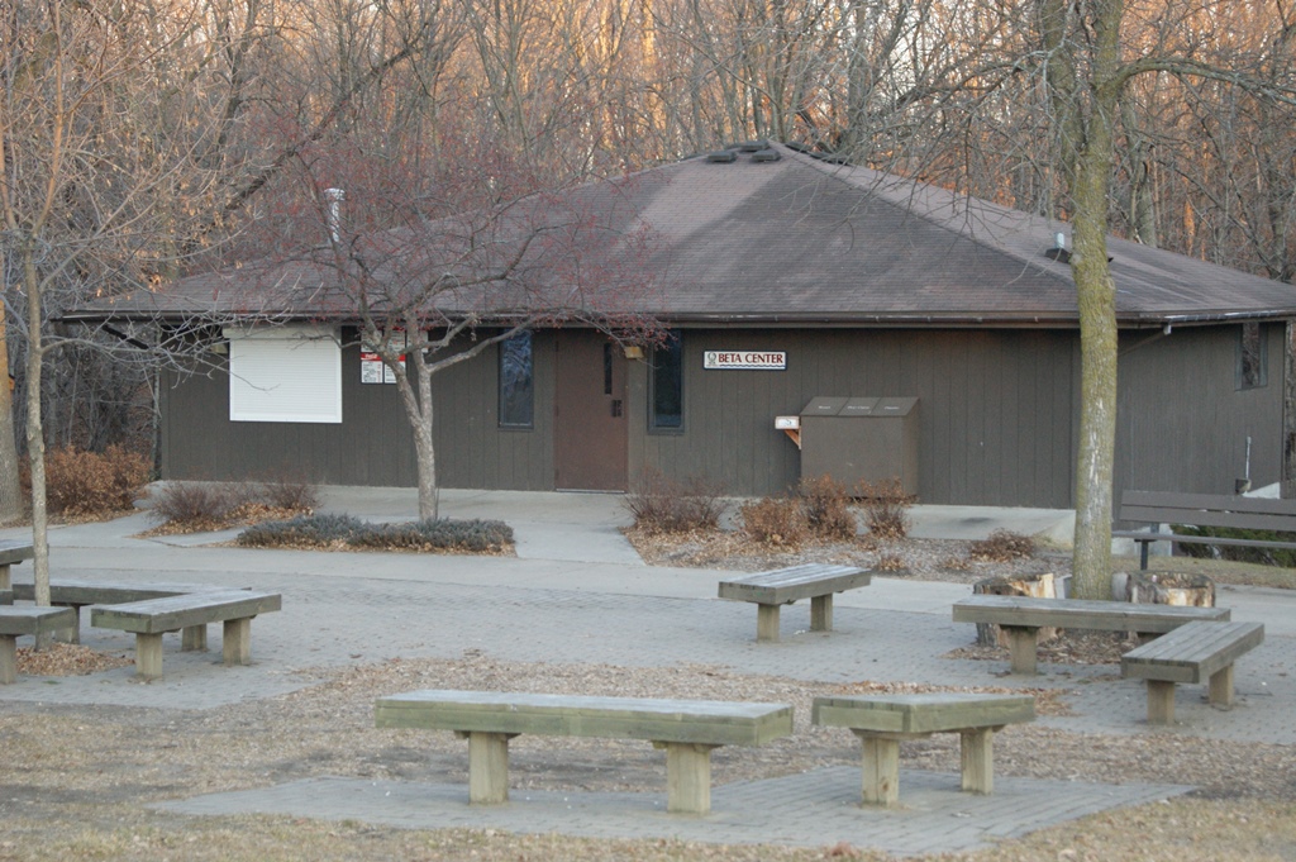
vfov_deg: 18.2
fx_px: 2698
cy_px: 431
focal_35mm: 75
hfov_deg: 27.0
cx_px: 648
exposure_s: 1/125
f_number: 5.6
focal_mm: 50
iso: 400
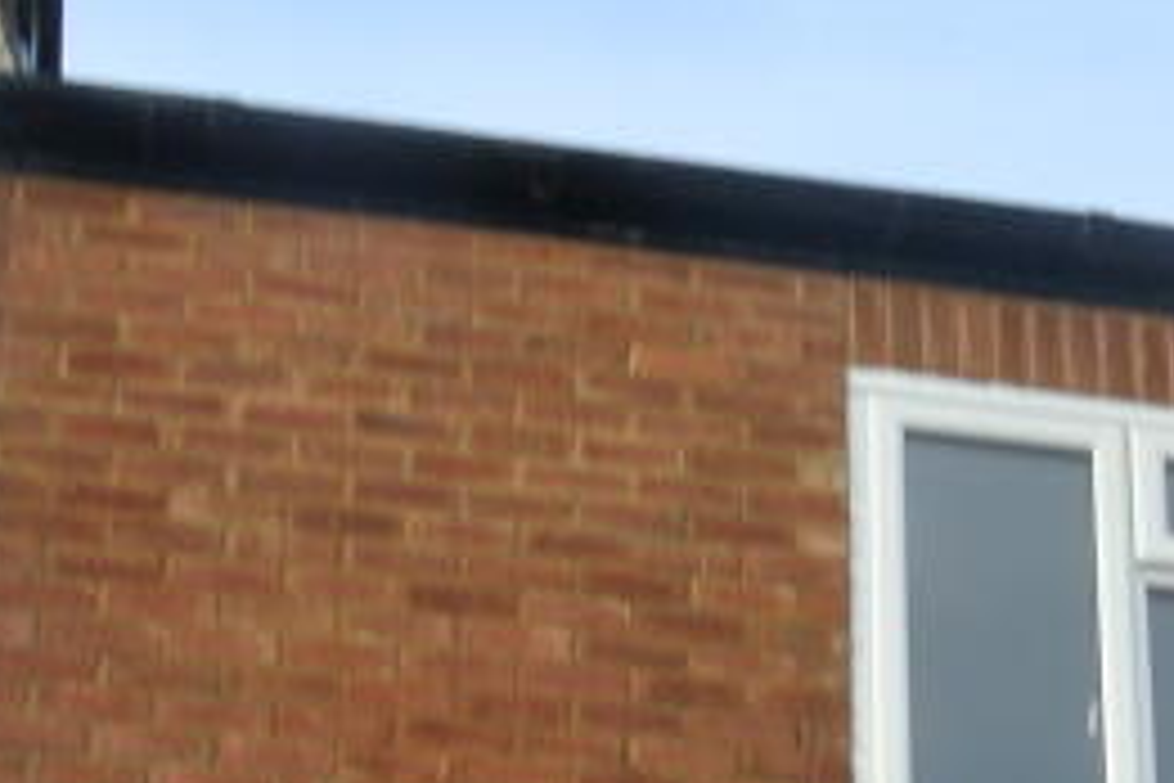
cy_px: 1343
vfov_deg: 12.0
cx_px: 904
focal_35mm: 106
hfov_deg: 19.1
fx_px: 3457
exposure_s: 1/60
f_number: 11
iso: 200
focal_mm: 10
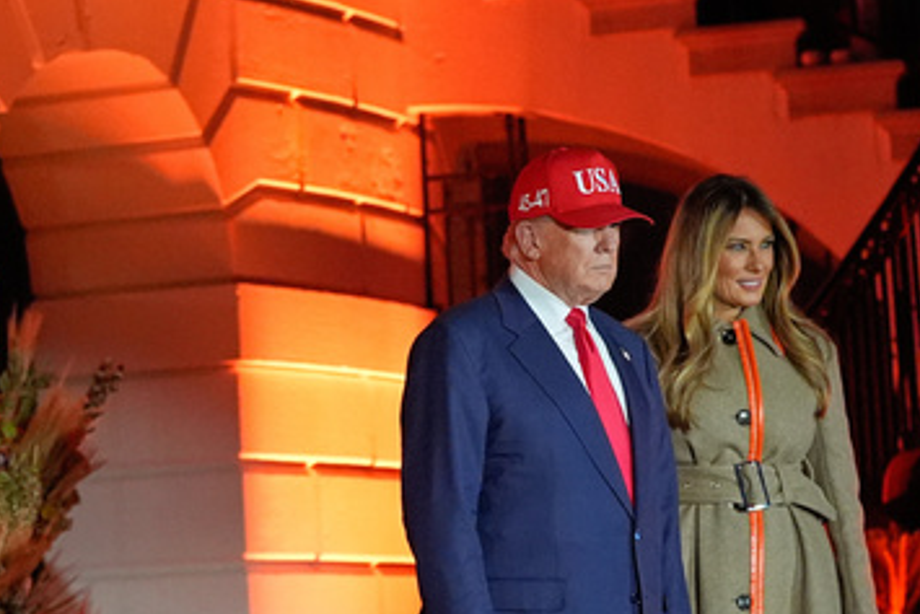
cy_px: 338
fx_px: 5164
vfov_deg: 6.8
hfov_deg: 10.0
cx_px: -223
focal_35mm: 202
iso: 4000
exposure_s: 1/400
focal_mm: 70
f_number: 3.5
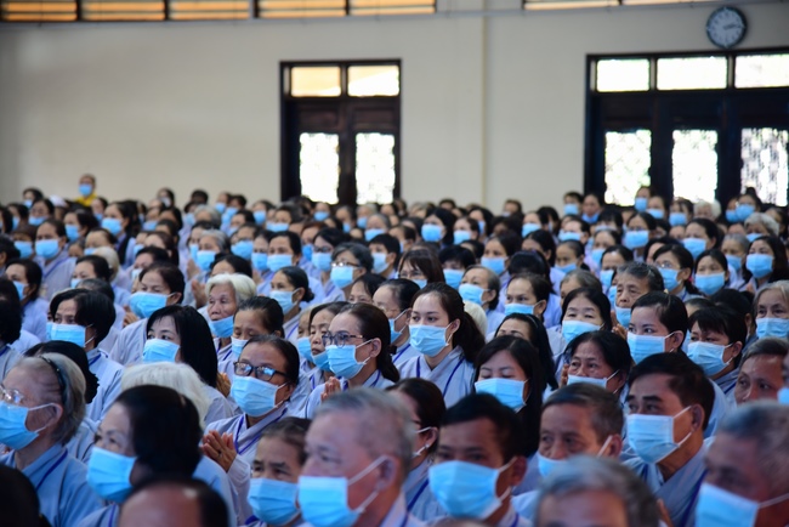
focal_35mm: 120
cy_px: 264
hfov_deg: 17.1
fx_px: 2631
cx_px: 394
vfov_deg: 11.4
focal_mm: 120
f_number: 4
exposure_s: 1/25
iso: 800
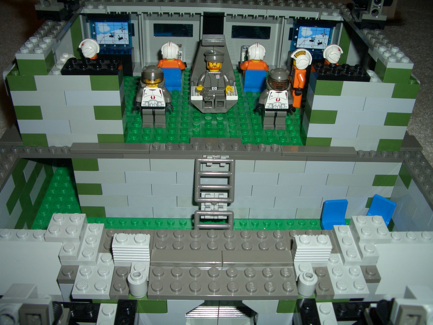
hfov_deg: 52.6
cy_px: 162
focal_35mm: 35
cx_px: 216
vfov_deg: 40.7
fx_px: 438
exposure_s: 1/60
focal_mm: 5.8
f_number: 4.3
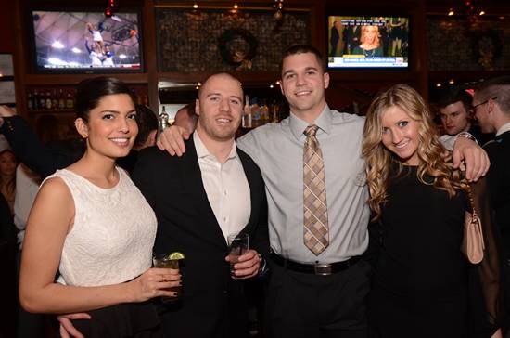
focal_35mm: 30
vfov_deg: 43.4
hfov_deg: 62.0
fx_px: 424
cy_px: 169
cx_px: 255
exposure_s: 1/60
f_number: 4
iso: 1250
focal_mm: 20
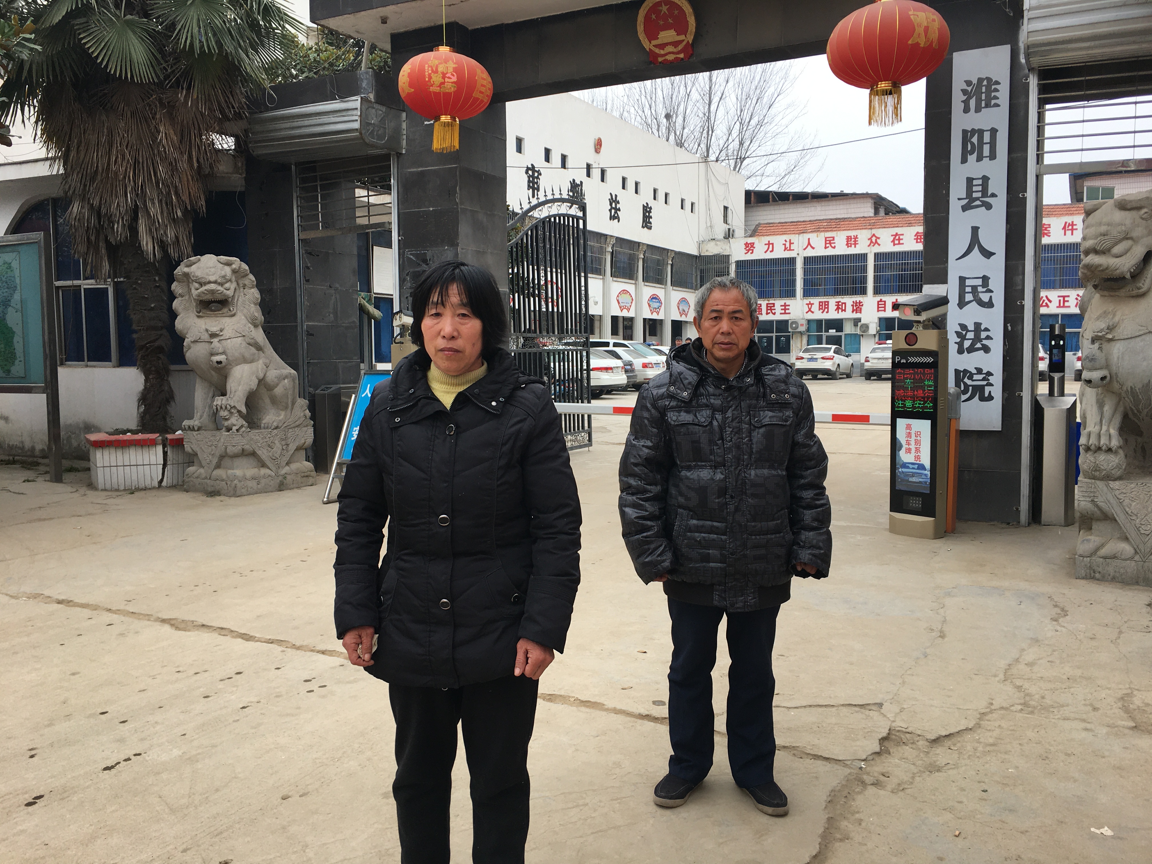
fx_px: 965
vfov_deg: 48.2
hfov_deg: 61.7
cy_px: 432
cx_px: 576
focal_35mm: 29
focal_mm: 4.15
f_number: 2.2
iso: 25
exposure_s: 1/381
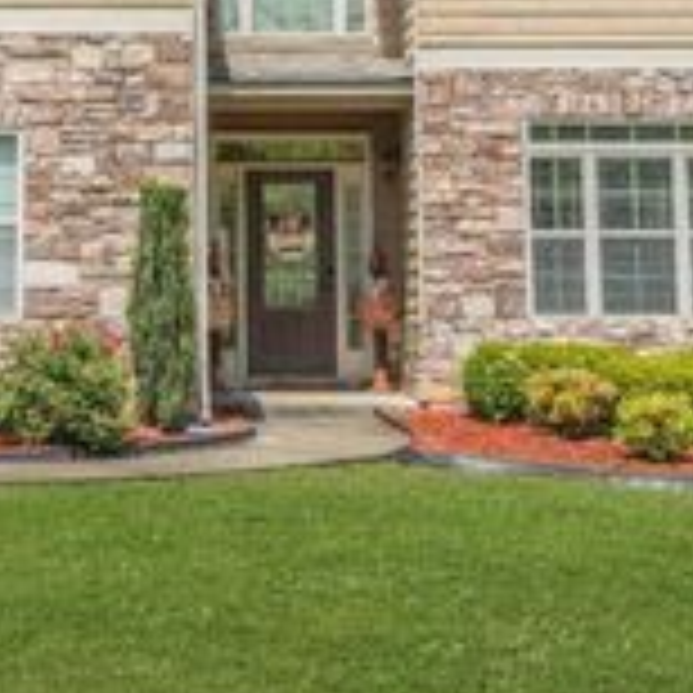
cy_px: -11
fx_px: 2129
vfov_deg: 18.0
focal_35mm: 94
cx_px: 166
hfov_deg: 18.4
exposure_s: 1/800
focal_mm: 34
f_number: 8
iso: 400
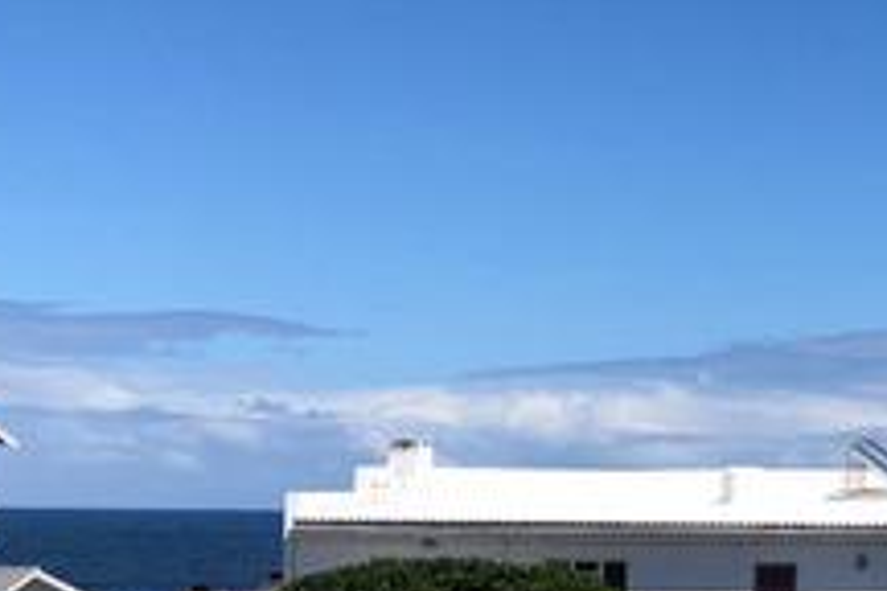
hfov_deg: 17.1
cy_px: 242
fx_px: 2661
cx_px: 1322
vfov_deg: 12.7
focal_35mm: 108
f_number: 1.8
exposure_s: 1/3003
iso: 25
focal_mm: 3.99
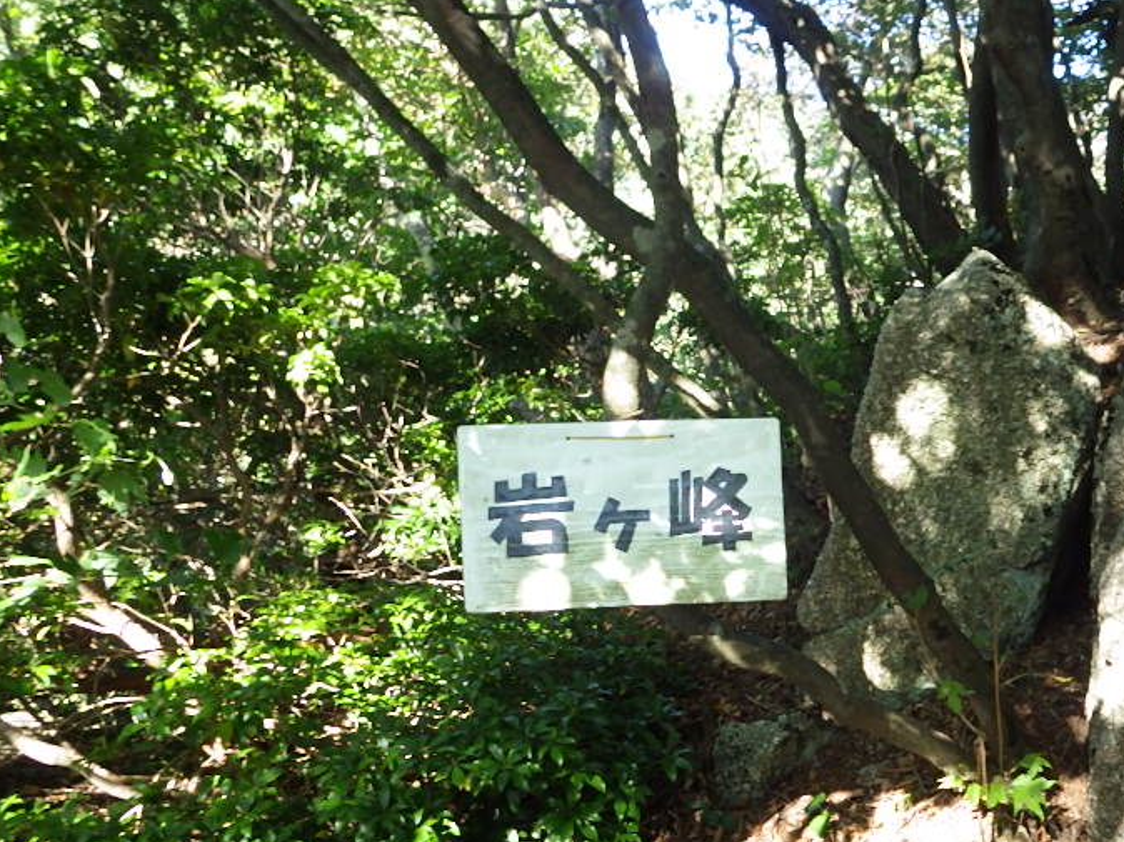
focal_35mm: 38
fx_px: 1233
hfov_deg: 47.6
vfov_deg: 36.8
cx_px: 812
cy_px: 635
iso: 125
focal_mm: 4.5
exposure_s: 1/60
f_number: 2.8
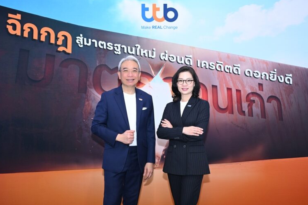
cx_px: 153
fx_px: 342
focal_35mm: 40
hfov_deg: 48.5
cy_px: 104
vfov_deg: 33.4
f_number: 4.5
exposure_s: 1/160
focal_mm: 39
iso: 2500
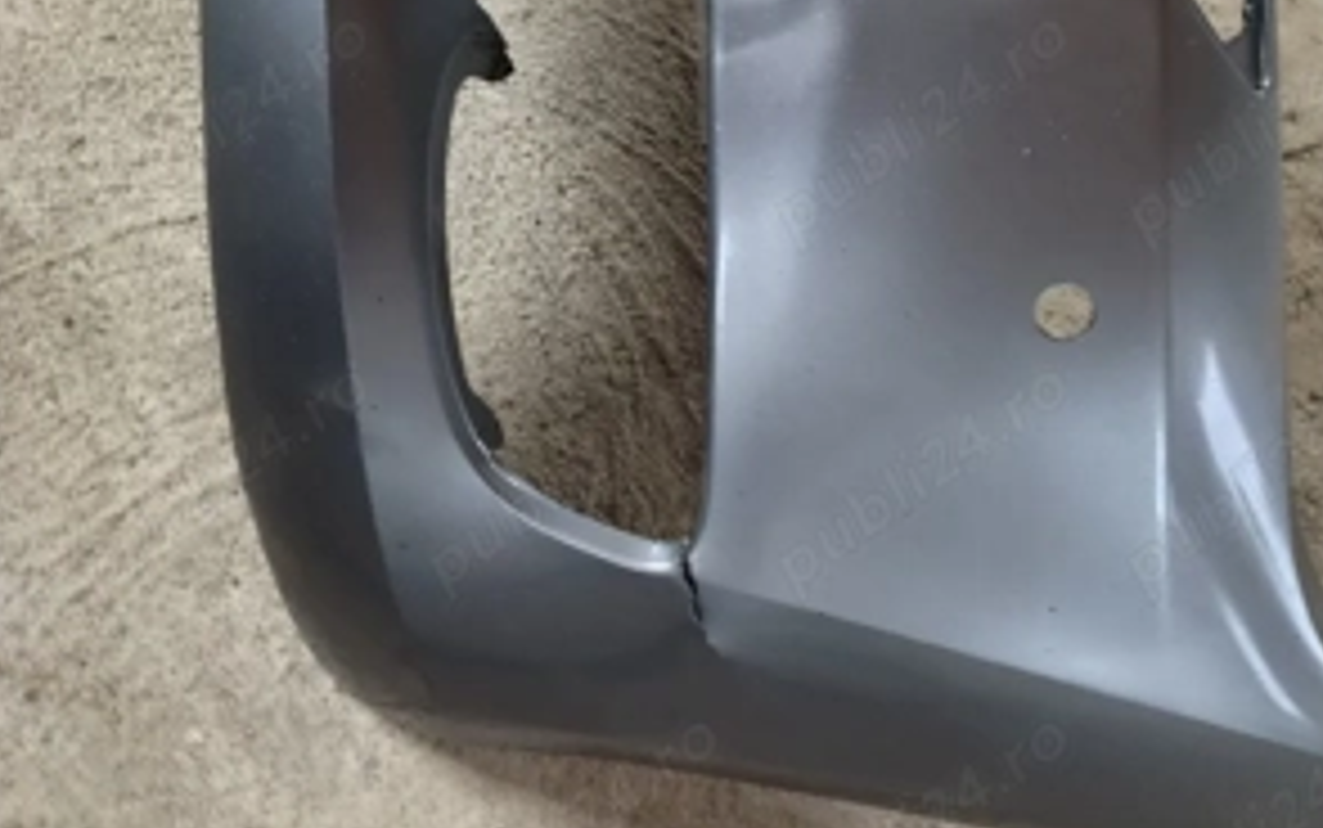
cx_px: 662
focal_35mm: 36
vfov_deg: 34.4
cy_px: 180
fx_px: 1299
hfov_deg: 54.0
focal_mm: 4.71
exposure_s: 1/50.3
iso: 1262
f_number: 1.7
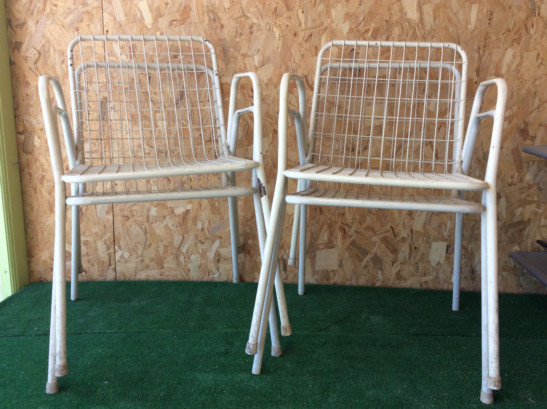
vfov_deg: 44.1
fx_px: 505
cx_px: 274
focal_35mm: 32
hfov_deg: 56.9
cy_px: 204
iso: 50
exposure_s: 1/100
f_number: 2.4
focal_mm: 3.3
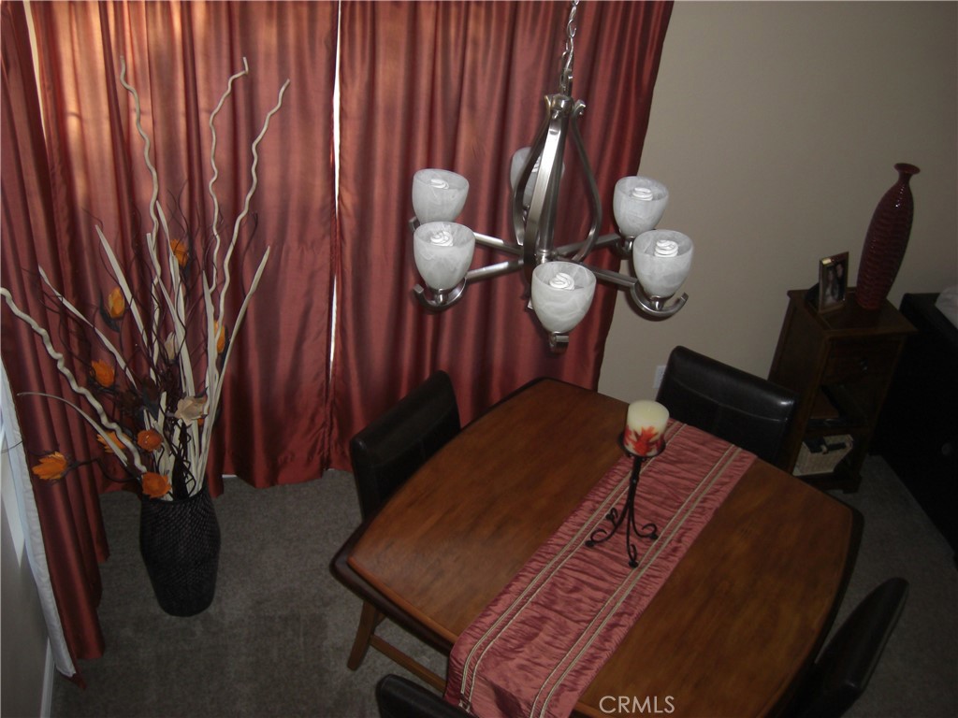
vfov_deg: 37.7
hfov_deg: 49.0
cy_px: 359
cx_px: 479
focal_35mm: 38
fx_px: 1052
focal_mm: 7.9
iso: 200
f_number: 2.8
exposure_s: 1/60
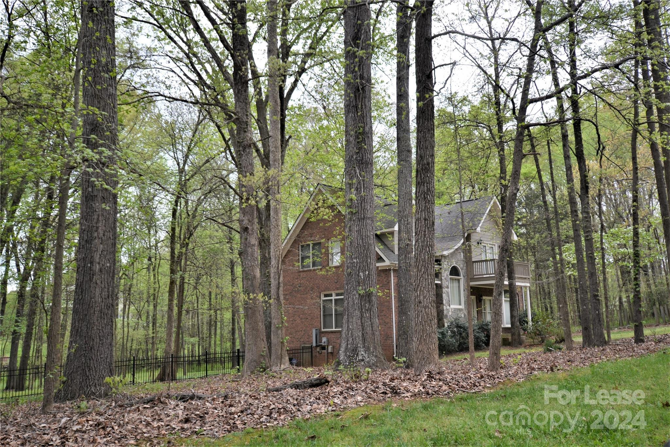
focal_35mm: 36
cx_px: 335
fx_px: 670
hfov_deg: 53.1
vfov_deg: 36.9
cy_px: 224
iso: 125
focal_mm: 24
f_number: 5.6
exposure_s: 1/125
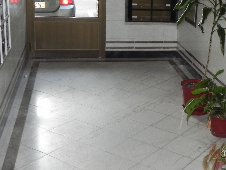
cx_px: 175
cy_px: 62
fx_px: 424
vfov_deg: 22.5
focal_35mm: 65
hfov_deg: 29.3
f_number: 2.8
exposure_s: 1/30
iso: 200
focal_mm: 4.6
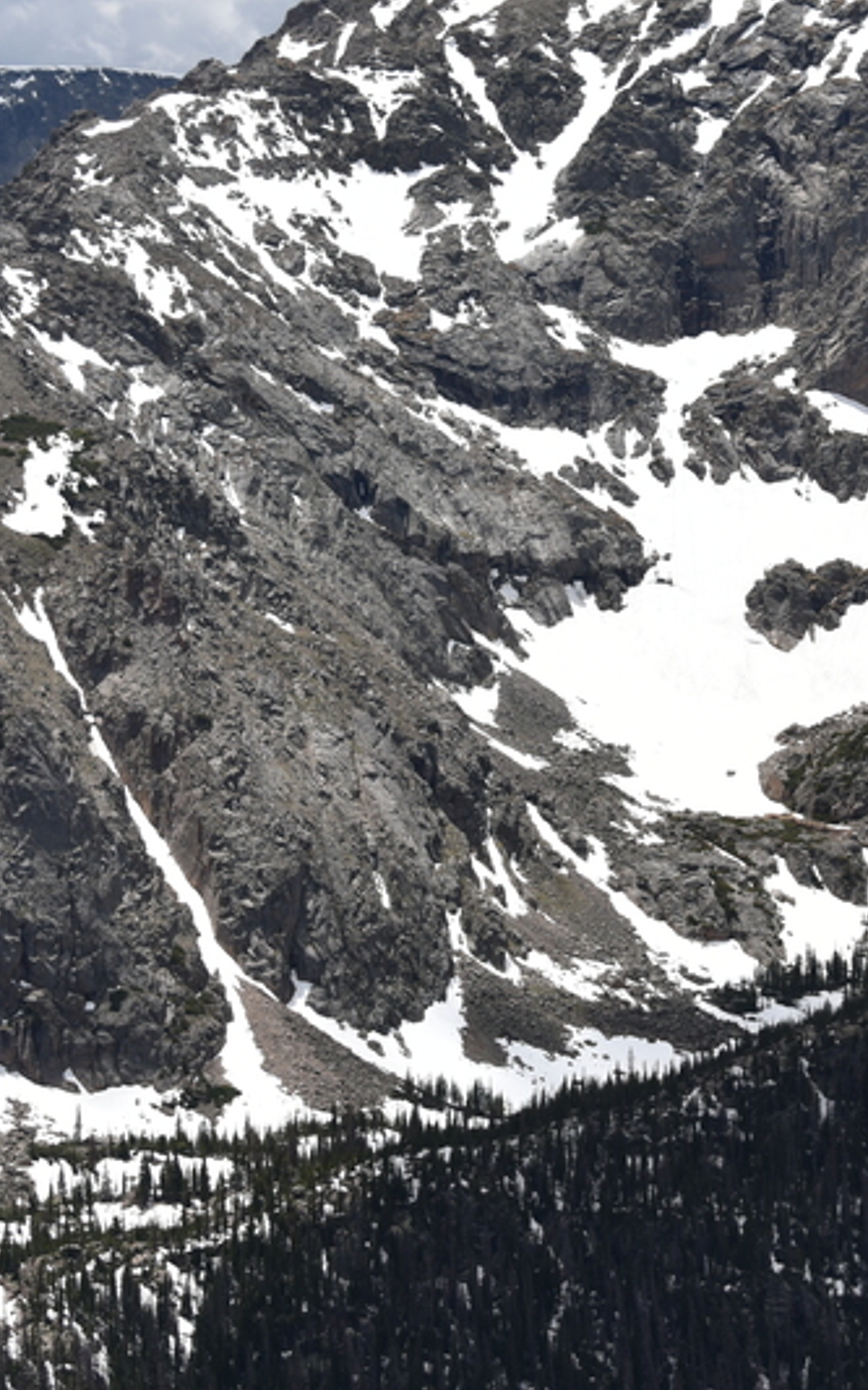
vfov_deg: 13.1
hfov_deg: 8.2
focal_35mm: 159
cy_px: 467
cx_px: 785
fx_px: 6020
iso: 100
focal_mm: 65
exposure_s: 1/320
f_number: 9
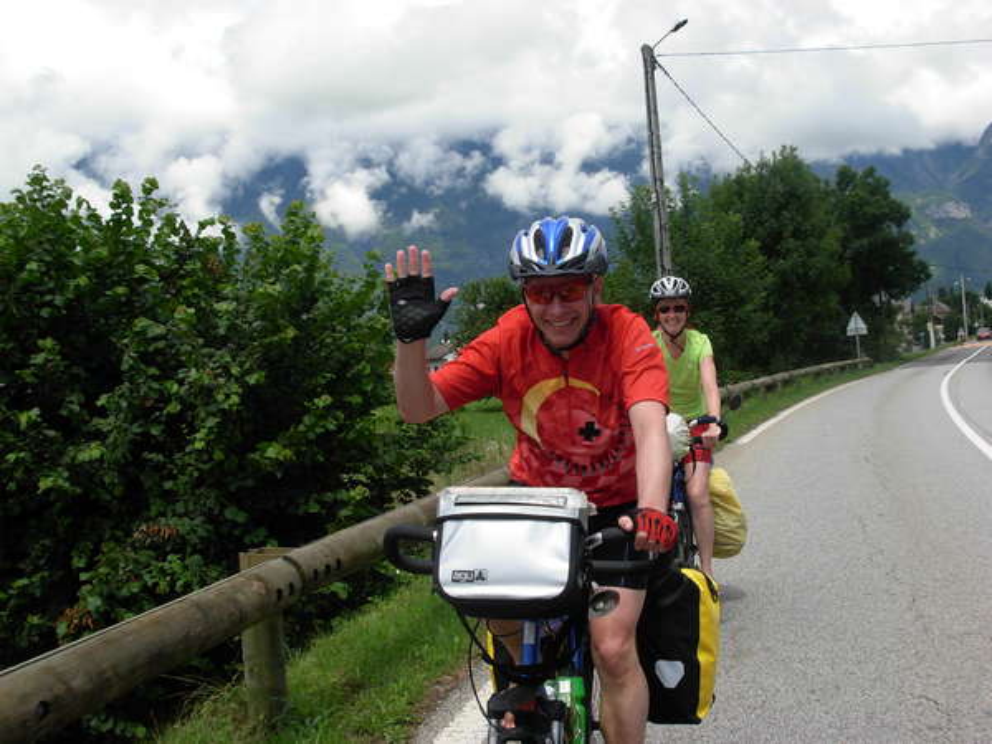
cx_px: 496
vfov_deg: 37.7
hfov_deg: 49.0
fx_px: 1089
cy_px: 372
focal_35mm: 38
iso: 79
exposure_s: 1/406
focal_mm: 6.3
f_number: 4.9
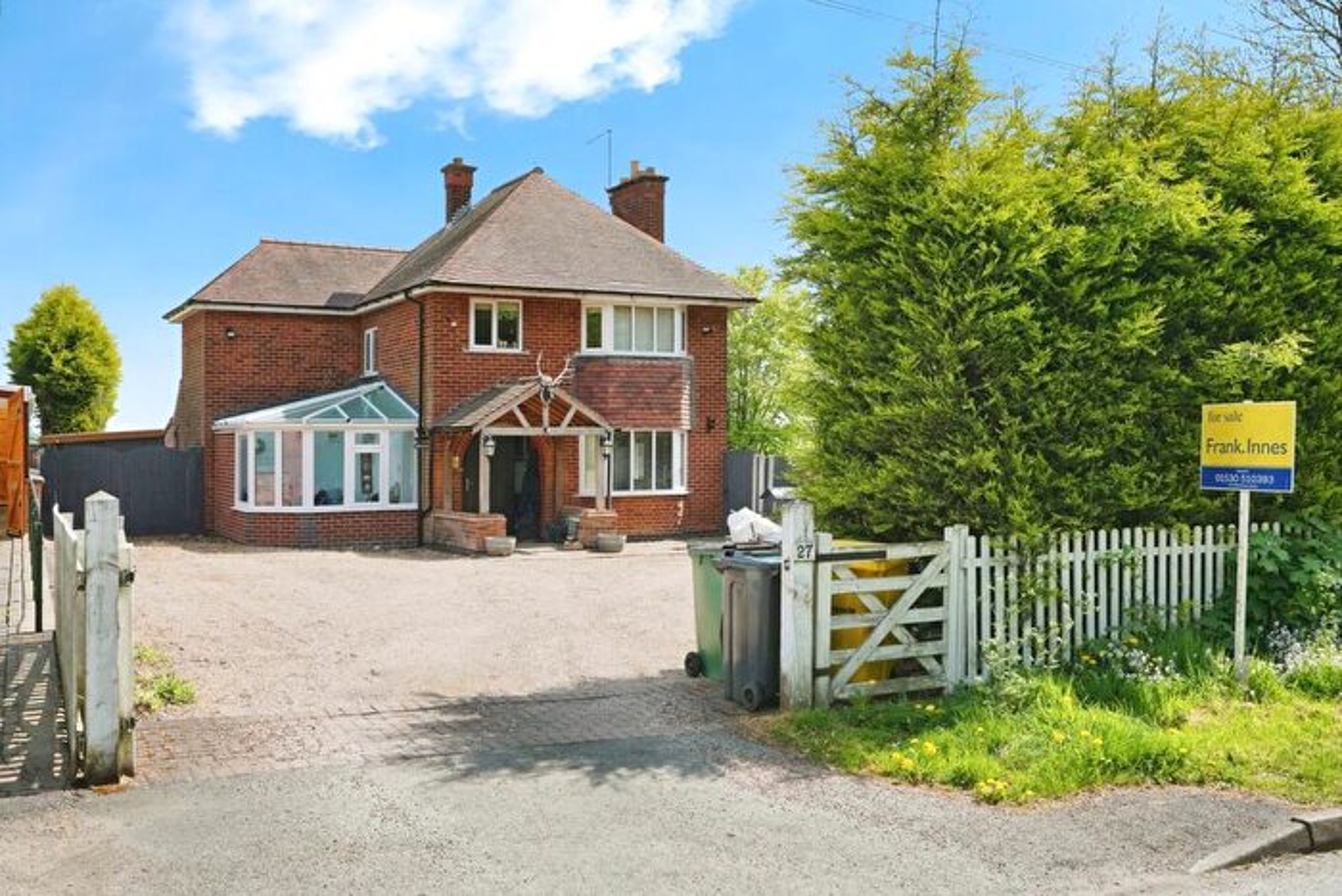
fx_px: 1230
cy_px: 448
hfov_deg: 57.2
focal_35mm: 33
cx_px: 671
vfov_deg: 40.0
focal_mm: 33
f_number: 7.1
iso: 2000
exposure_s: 1/4000
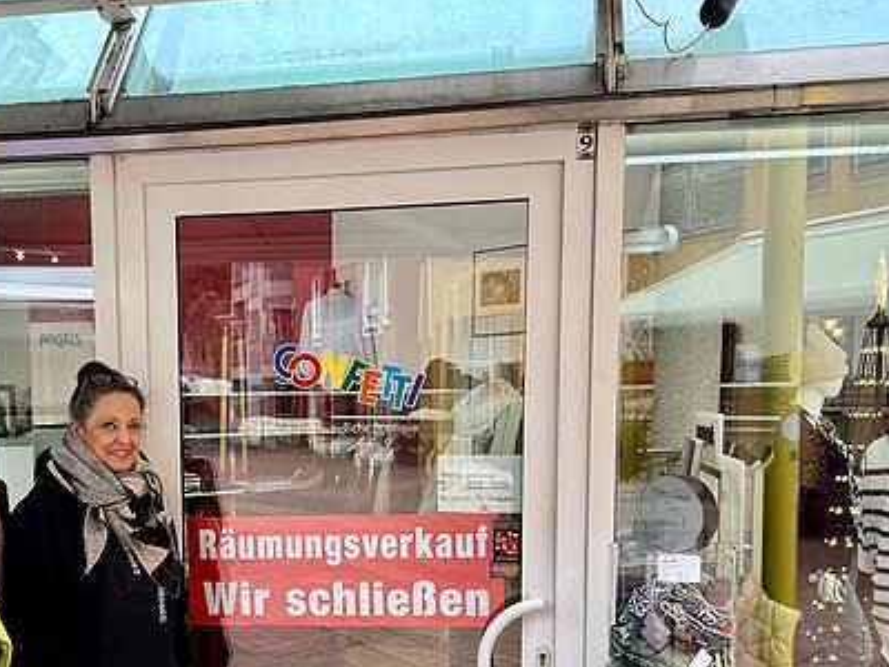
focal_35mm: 48
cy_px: 520
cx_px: 256
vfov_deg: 29.7
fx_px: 1233
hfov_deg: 38.9
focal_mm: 6.76
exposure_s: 1/100
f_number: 1.78
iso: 64
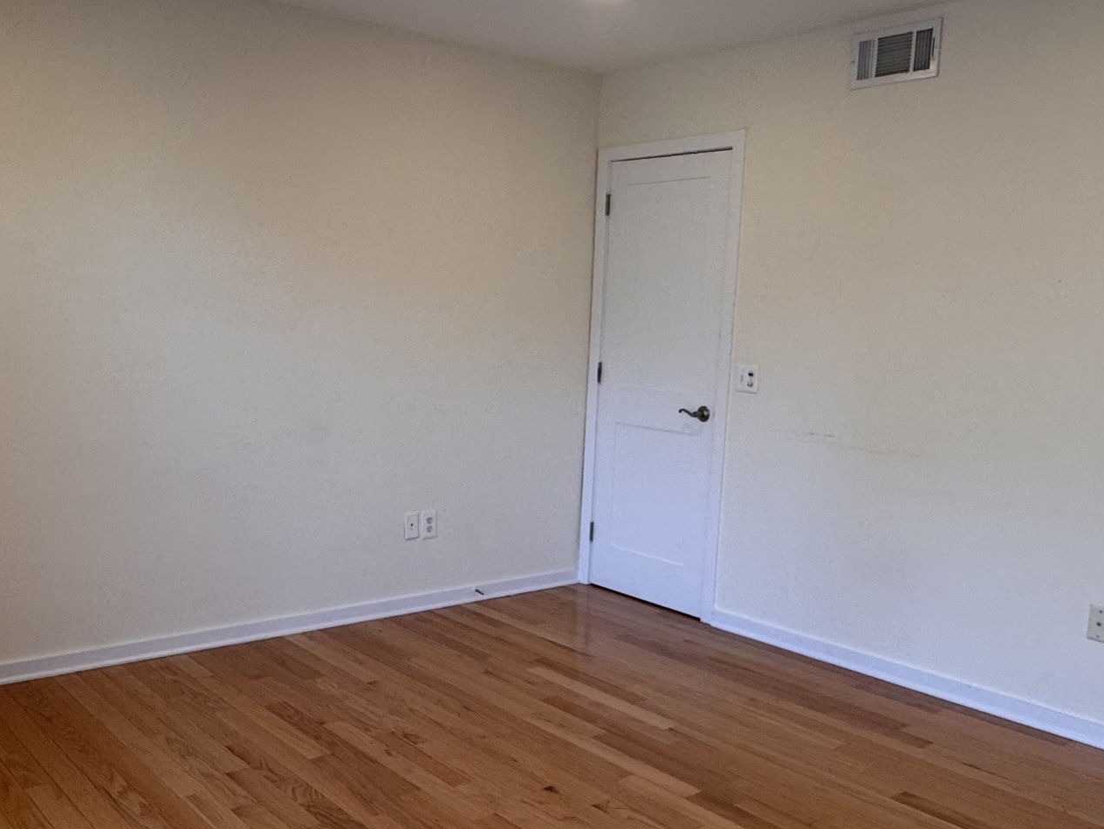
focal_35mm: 34
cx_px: 474
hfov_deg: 53.8
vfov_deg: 41.6
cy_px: 488
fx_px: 1084
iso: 160
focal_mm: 2.22
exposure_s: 1/120
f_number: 2.2
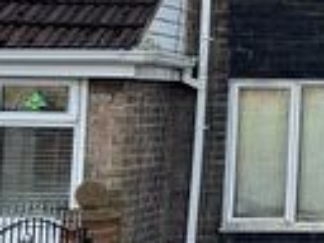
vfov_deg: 11.2
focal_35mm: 131
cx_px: 635
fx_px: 1226
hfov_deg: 13.1
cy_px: 6
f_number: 1.78
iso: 80
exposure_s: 1/3413
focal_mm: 6.76
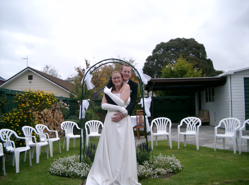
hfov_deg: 50.3
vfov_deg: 38.5
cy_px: 92
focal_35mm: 37
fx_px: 265
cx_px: 124
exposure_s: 1/800
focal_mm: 7.6
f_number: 2.6
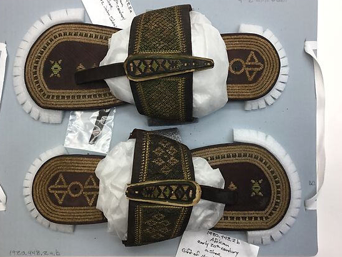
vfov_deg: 41.8
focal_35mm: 34
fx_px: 336
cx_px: 161
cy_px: 122
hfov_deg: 53.9
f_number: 2.4
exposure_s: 1/30
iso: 32
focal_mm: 3.3
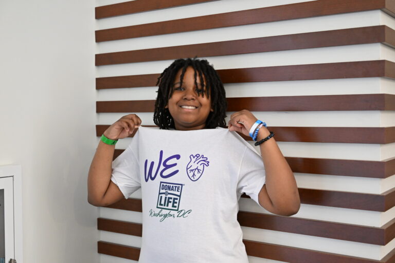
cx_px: 198
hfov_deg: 42.7
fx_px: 505
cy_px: 132
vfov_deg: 29.2
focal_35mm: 46
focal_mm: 46
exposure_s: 1/100
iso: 3200
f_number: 3.2
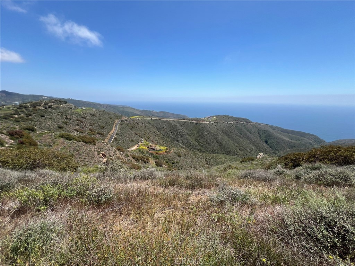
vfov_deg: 89.9
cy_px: 133
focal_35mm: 13
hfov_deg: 106.2
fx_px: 133
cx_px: 178
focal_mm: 1.57
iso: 32
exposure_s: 1/1449
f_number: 1.8
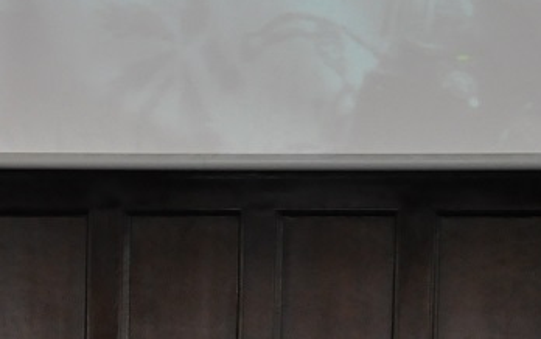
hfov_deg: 6.9
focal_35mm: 305
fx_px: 4500
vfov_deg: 4.3
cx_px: 274
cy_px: 488
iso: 1600
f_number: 5
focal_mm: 58
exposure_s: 1/40
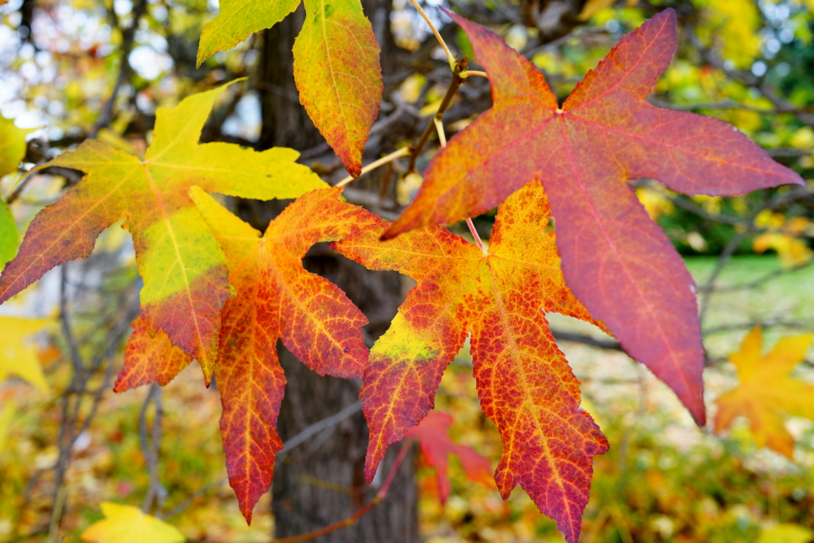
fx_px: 791
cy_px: 272
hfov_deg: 54.4
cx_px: 407
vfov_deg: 37.9
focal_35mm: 35
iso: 320
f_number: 5.6
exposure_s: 1/80
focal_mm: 35
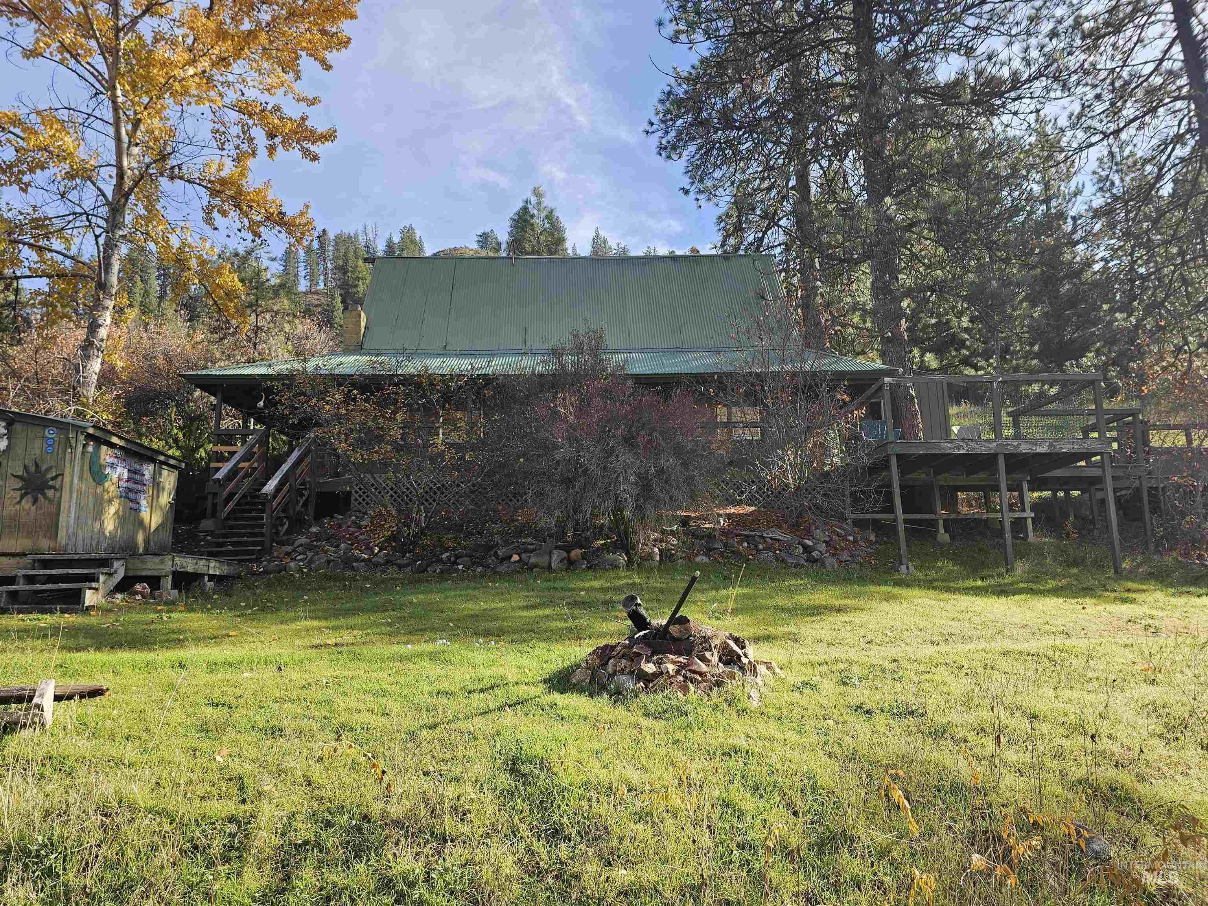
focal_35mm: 23
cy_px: 453
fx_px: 803
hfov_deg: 73.9
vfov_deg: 58.9
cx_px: 604
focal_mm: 6.3
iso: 10
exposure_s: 1/183
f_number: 1.7
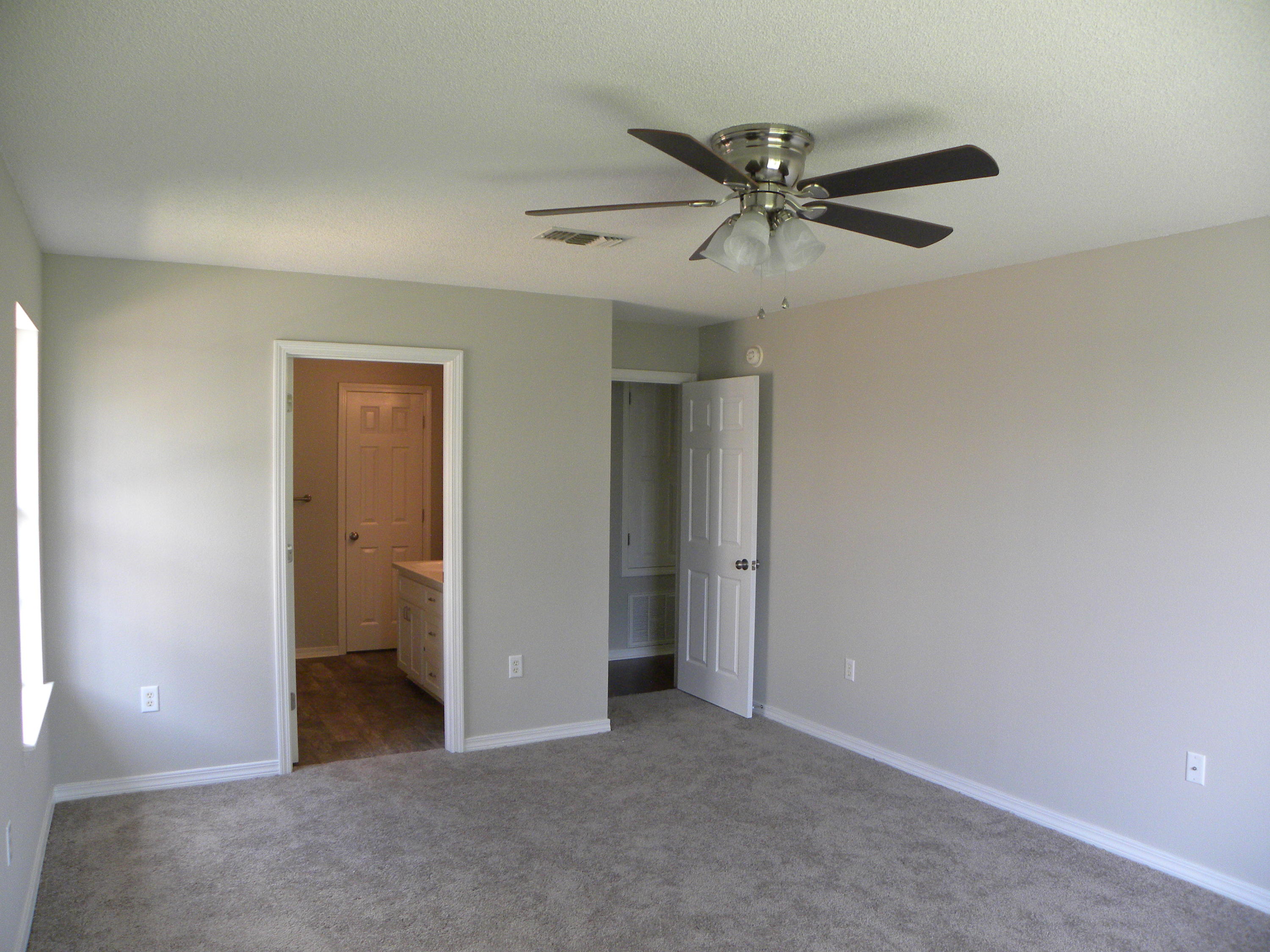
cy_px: 476
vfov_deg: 53.1
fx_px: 954
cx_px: 635
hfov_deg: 67.3
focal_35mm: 26
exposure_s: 1/69.8
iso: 178
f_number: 2.8
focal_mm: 4.6
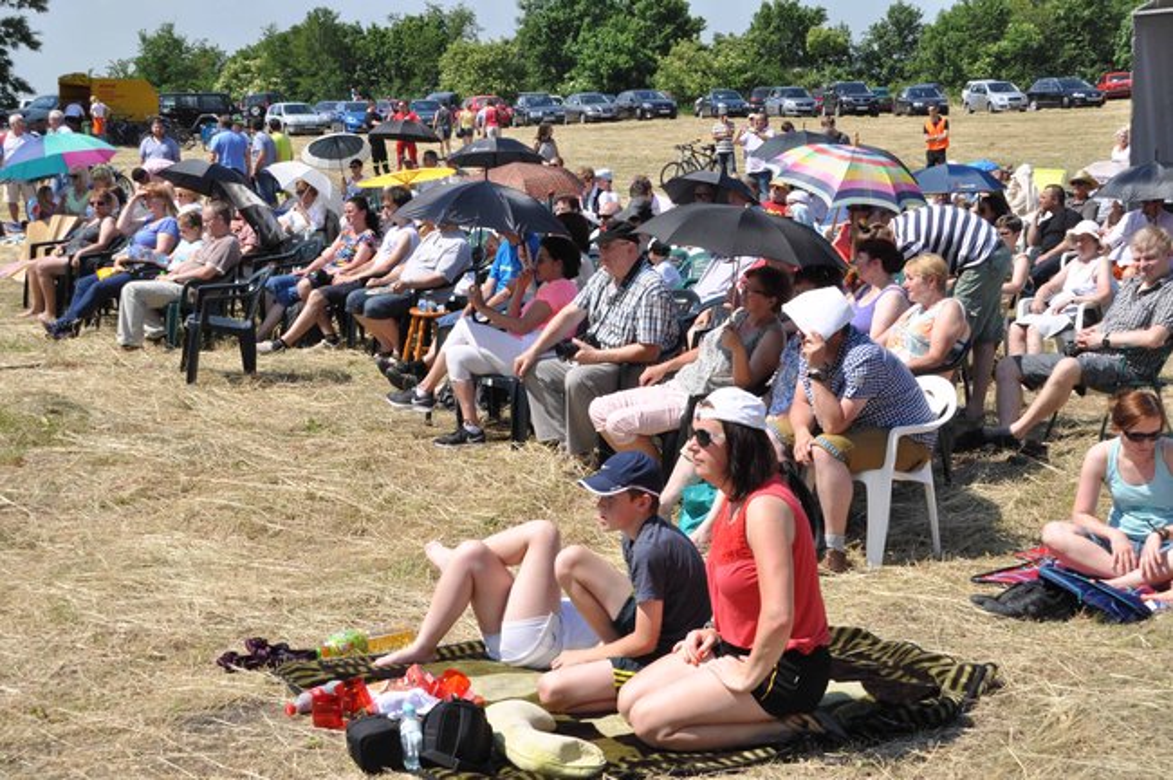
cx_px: 586
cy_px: 390
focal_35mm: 66
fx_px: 2148
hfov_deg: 30.5
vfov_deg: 20.6
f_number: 13
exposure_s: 1/1000
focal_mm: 44
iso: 640
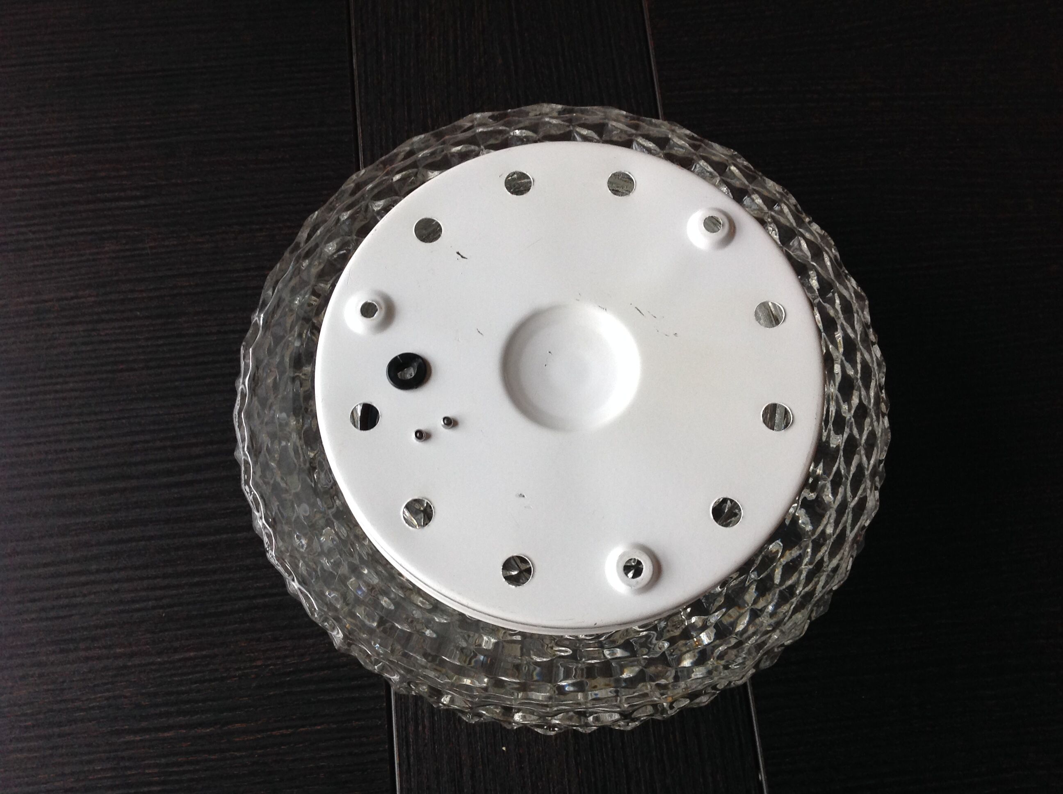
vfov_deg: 40.6
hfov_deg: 52.7
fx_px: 1073
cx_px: 532
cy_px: 397
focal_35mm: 35
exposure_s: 1/17
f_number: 2.4
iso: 100
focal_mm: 4.28
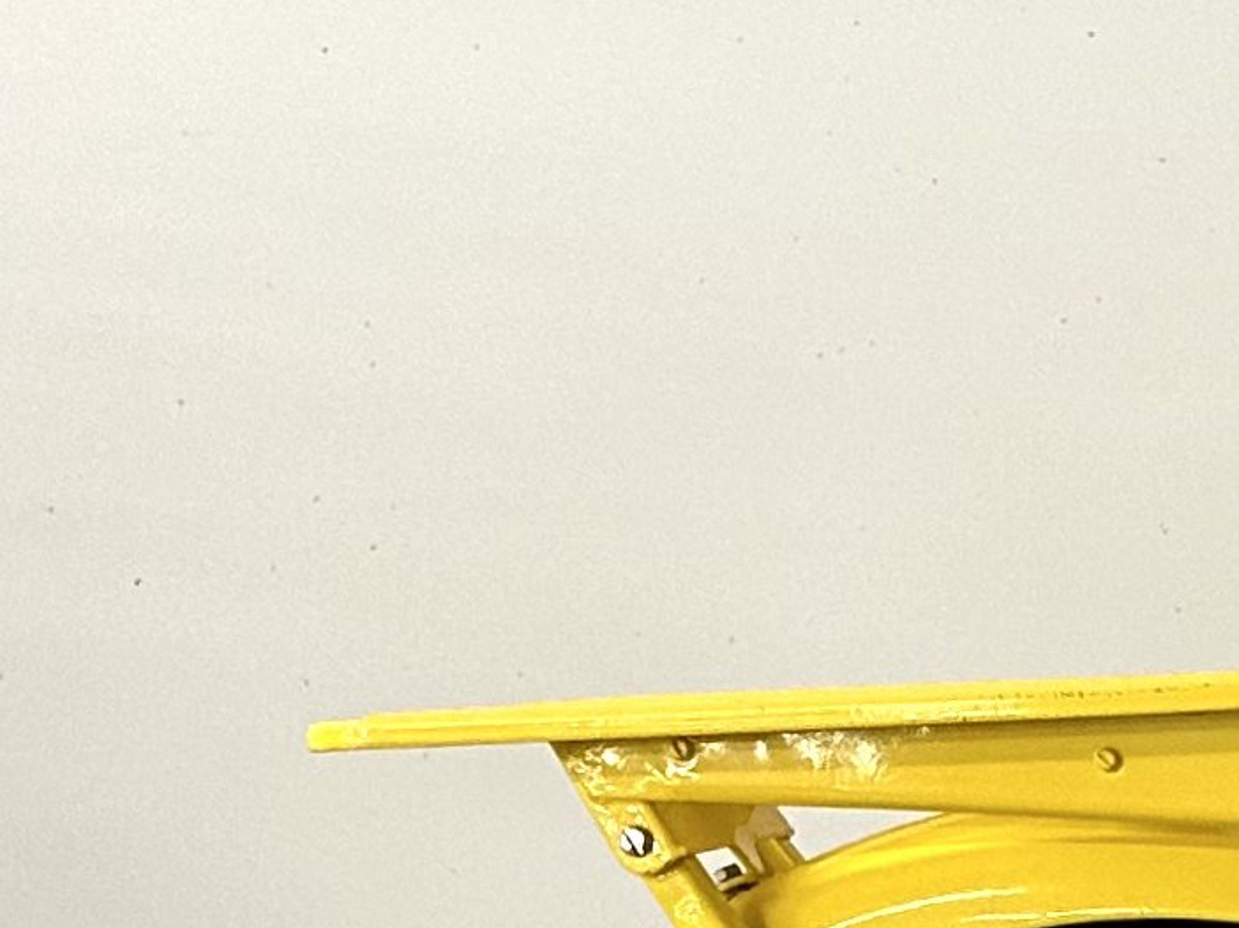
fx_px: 4079
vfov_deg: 12.7
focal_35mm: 114
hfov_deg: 13.9
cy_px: 1036
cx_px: 2660
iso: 160
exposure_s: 1/50
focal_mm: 6.86
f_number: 1.78
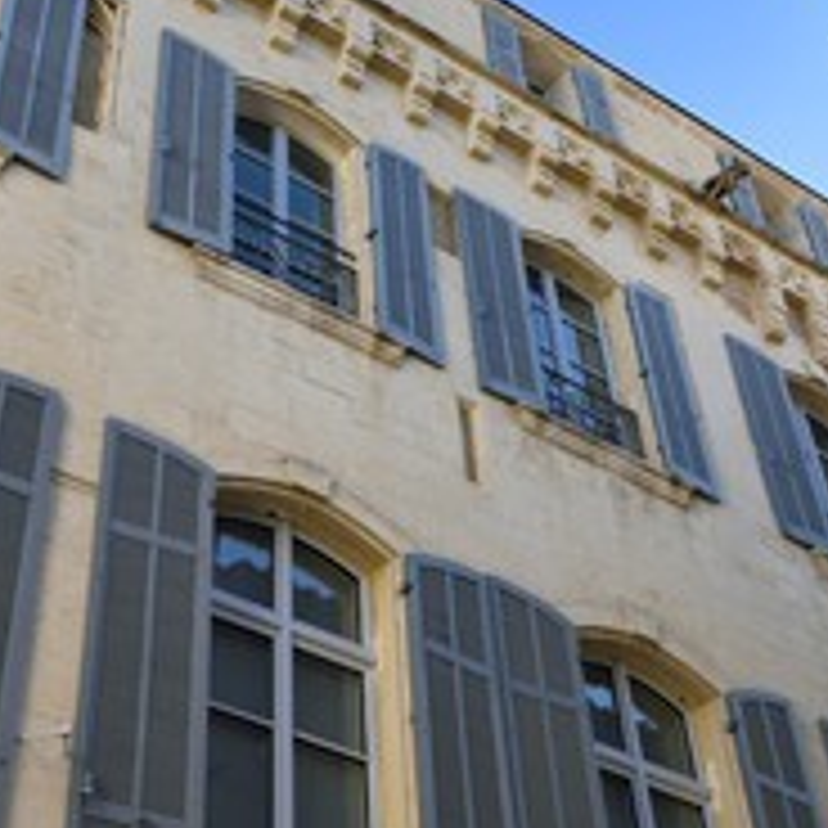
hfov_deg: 27.7
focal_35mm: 62
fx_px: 1678
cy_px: 284
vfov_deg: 27.6
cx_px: 333
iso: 200
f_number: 11
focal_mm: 32
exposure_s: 1/200
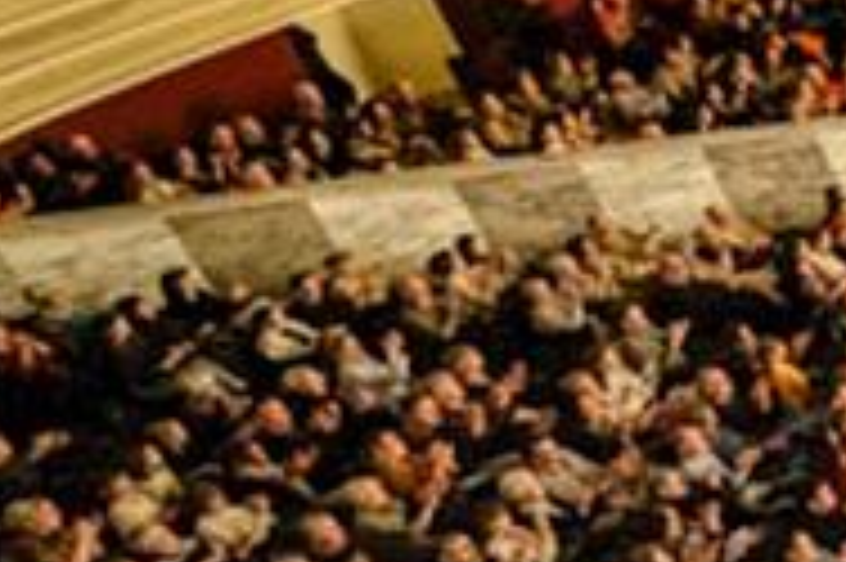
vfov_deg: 21.2
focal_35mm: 64
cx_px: 1854
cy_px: 333
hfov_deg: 17.1
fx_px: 1503
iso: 5000
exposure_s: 1/15
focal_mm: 12
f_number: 2.8
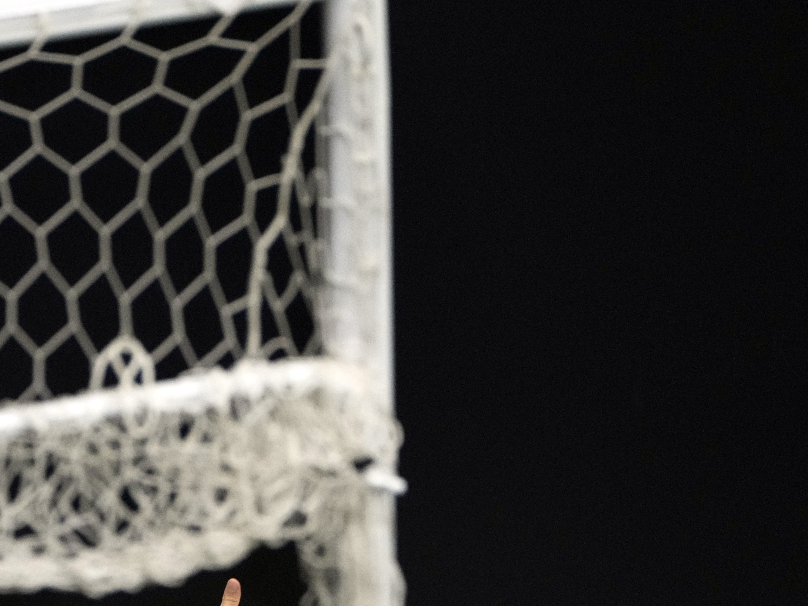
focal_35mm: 1251
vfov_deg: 1.2
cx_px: 63
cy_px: 619
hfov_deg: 1.6
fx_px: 29200
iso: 4000
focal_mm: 560
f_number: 4
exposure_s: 1/1000
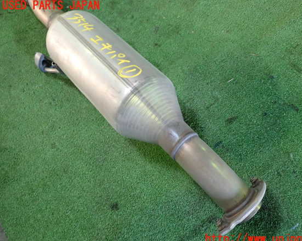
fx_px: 286
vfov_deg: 45.8
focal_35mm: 32
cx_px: 164
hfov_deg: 55.6
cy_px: 122
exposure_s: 1/30
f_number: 2.3
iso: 500
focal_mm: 5.4
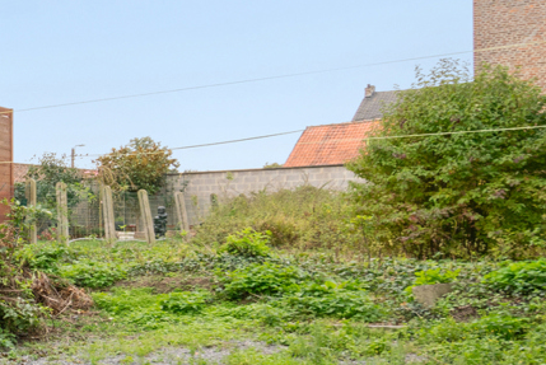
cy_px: 237
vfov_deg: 20.3
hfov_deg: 24.1
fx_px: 1017
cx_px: -258
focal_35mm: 67
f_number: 11
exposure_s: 1/50
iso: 250
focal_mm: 16
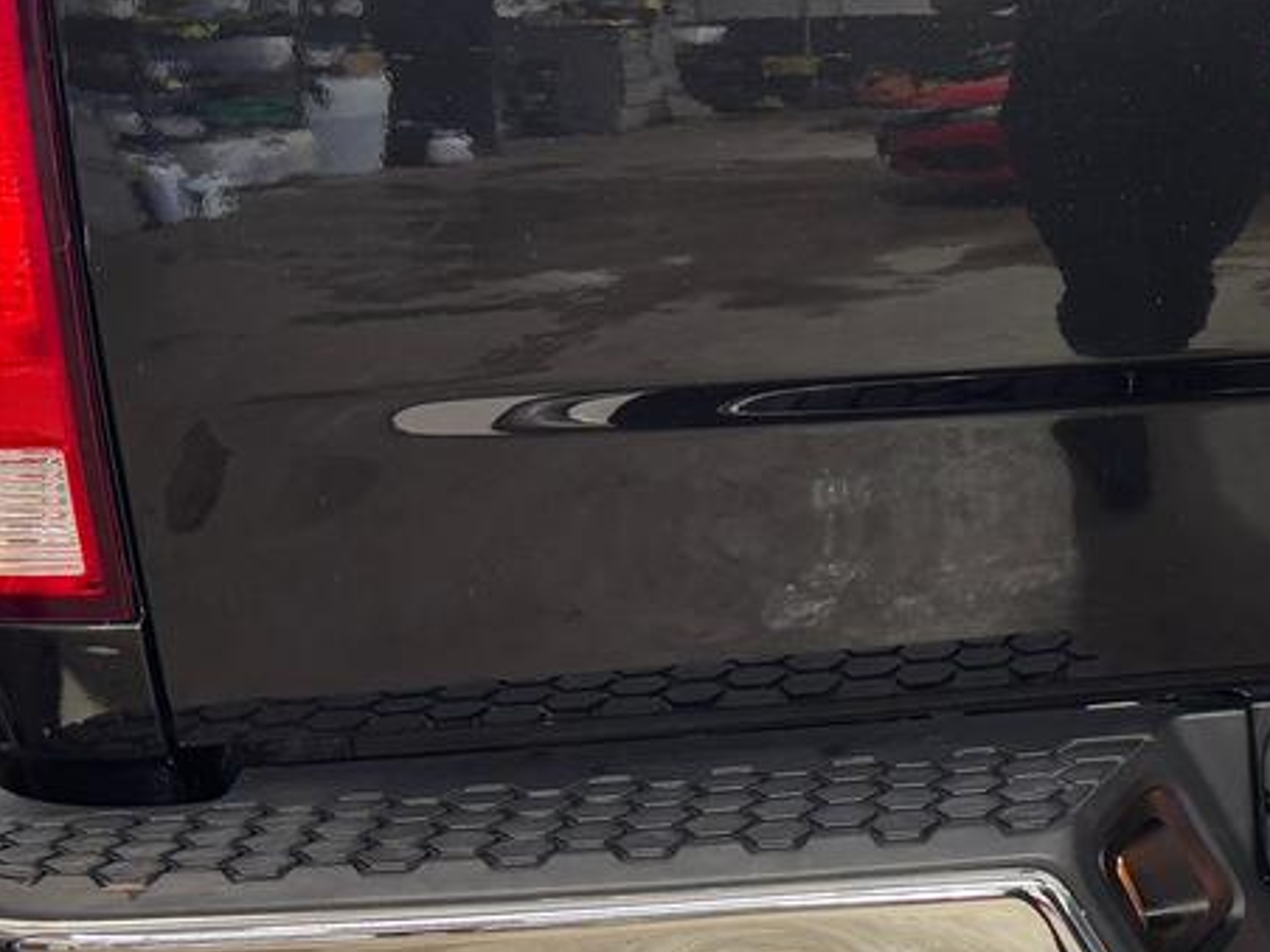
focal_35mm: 68
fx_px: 2495
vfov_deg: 21.3
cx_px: 1526
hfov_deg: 25.6
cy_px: 177
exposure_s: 1/60
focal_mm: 6.76
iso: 125
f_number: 1.78
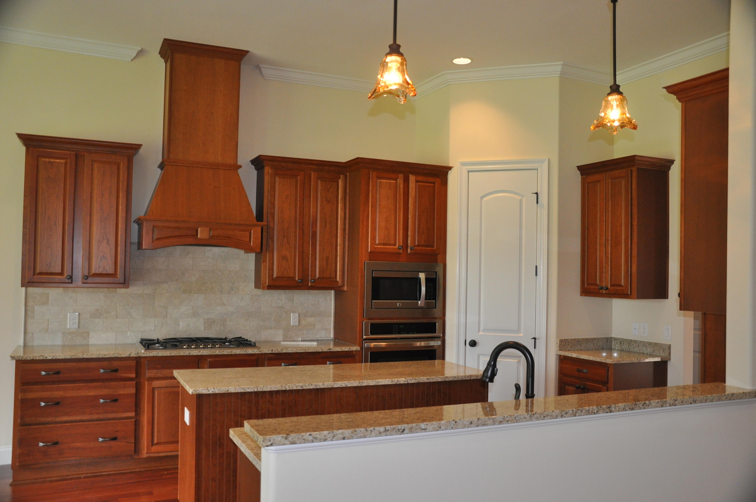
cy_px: 251
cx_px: 378
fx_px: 661
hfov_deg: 59.6
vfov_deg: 41.6
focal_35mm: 32
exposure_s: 1/80
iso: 800
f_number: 3.8
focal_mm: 21
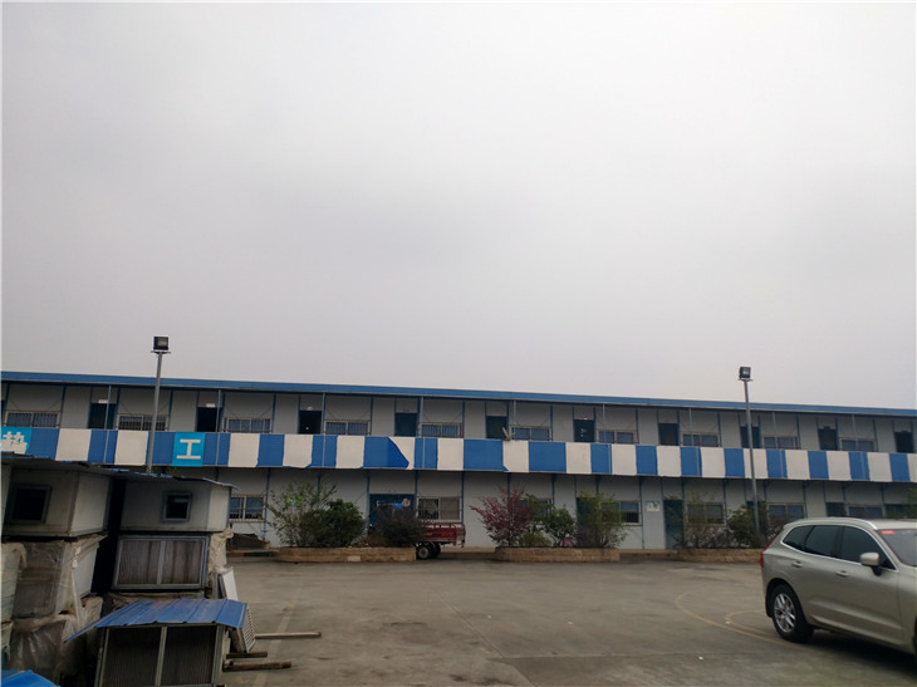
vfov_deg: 51.3
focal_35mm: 27
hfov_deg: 65.3
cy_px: 344
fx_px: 715
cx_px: 458
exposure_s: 1/1321
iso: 101
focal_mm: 4.73
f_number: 2.2
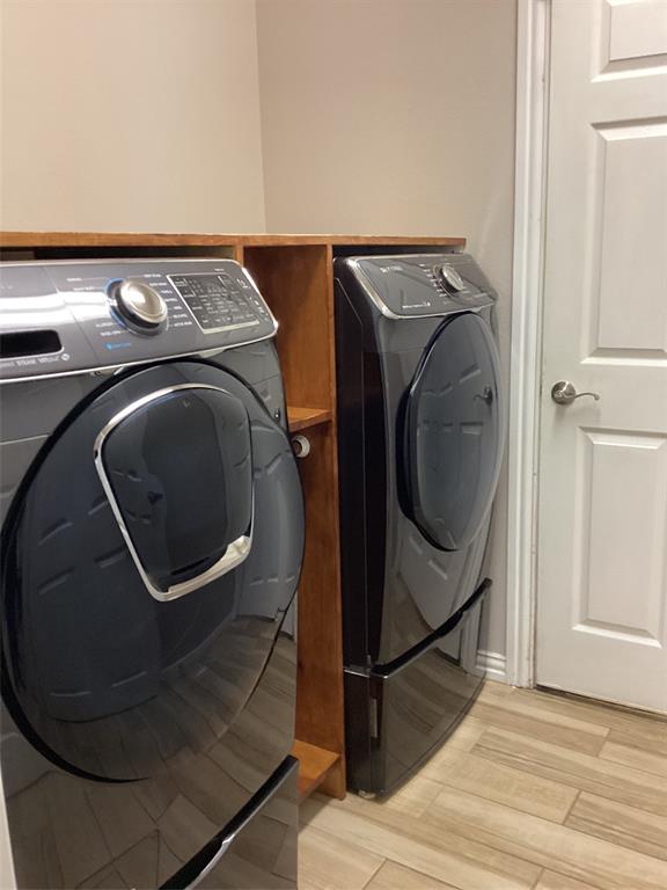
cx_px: 334
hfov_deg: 45.4
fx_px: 796
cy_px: 445
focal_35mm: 31
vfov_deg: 58.4
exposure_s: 1/33
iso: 320
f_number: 2.4
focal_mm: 3.3
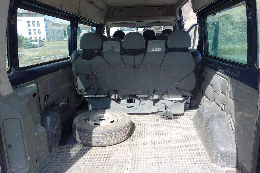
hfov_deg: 65.5
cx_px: 130
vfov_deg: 46.4
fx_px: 202
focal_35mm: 28
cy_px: 86
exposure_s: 1/1250
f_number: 2
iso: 125
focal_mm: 10.4
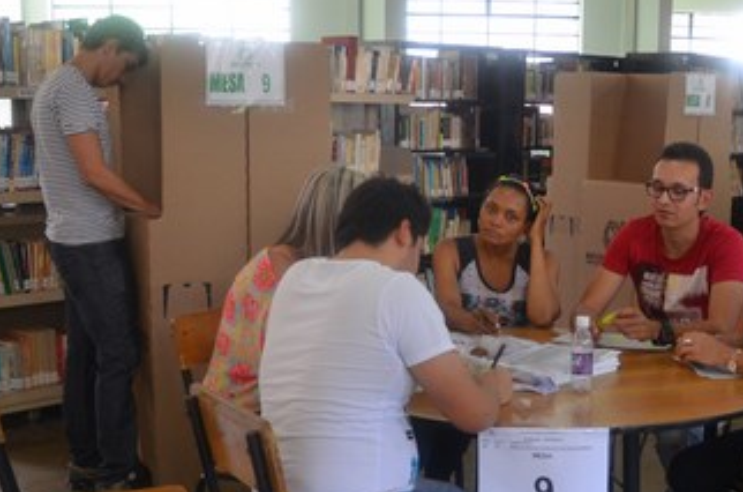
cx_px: 466
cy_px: 358
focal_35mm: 57
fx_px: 1174
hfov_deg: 34.9
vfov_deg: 23.5
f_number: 4
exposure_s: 1/60
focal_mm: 18
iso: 720
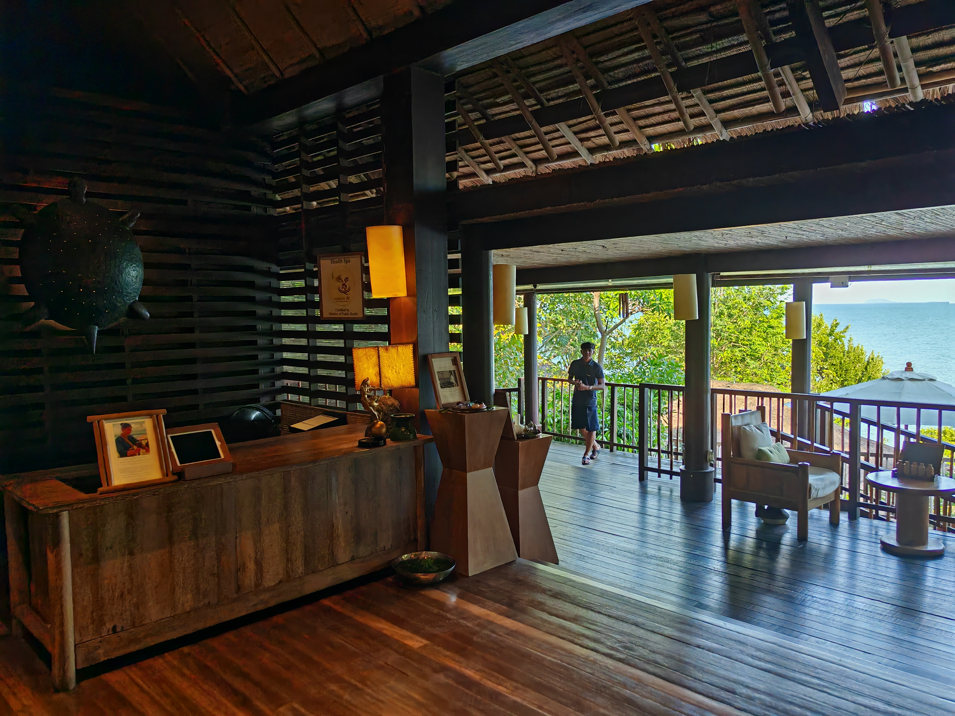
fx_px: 717
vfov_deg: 53.1
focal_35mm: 26
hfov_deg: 67.3
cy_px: 358
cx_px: 478
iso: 800
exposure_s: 1/780
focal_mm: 5.4
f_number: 1.6
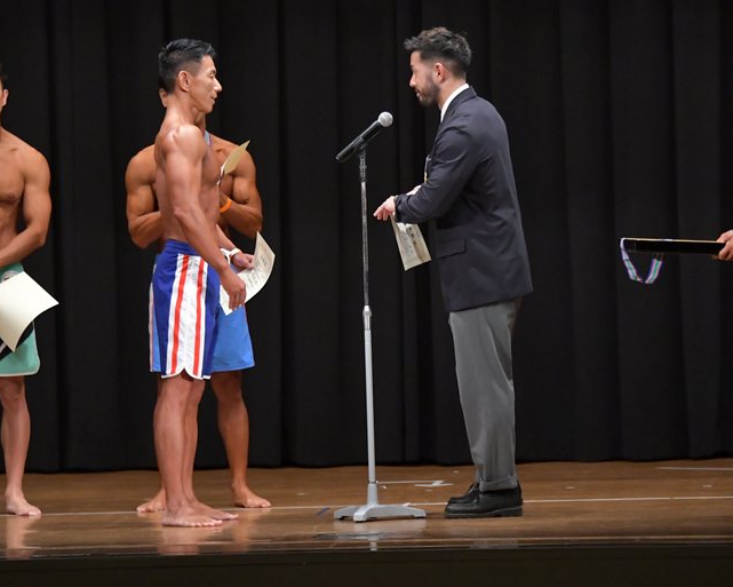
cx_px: 418
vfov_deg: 6.3
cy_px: 294
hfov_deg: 7.9
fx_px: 5338
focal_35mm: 246
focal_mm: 145
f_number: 5.6
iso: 6400
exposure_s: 1/400
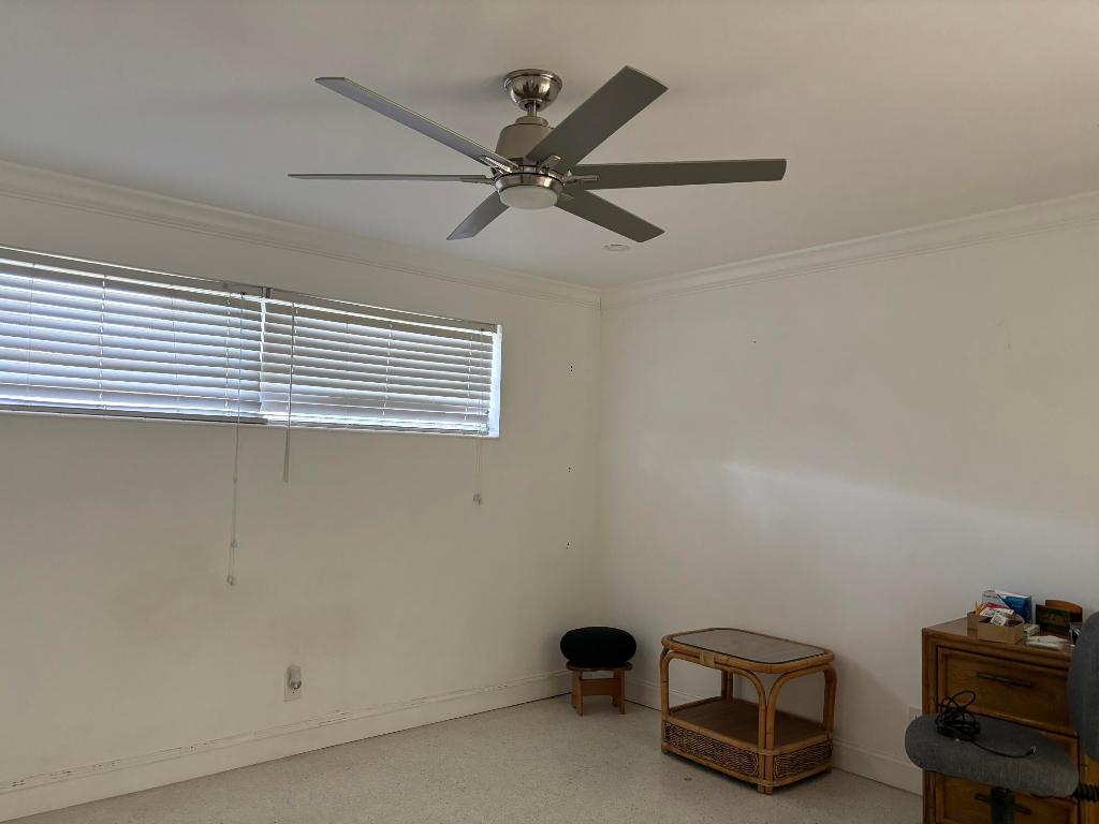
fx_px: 825
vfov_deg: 53.1
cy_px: 412
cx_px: 550
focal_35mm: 26
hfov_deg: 67.3
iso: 200
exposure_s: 1/60
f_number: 1.6
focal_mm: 5.96
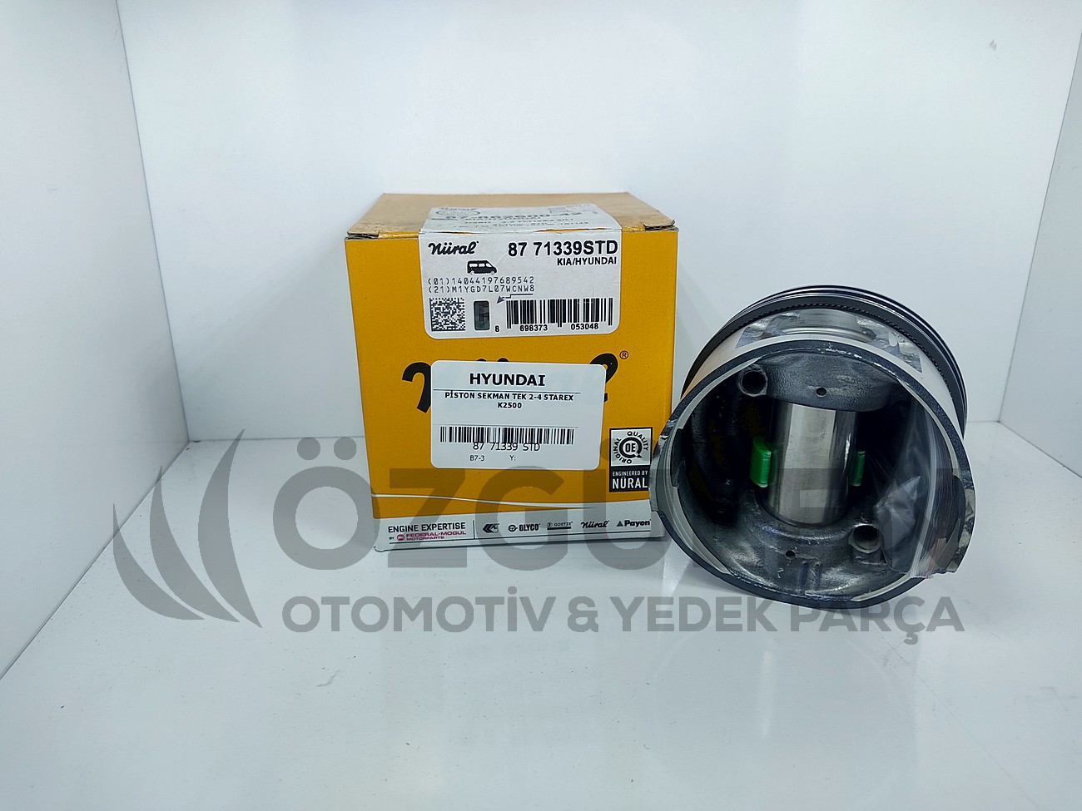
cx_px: 541
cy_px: 406
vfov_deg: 53.1
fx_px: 813
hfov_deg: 67.3
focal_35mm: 26
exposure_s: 1/100
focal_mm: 4.74
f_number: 1.79
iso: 145
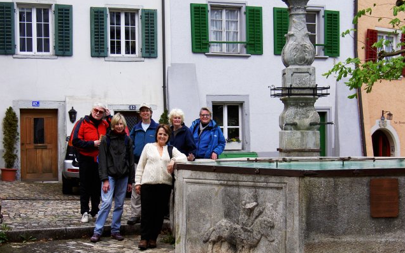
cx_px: 202
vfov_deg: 20.3
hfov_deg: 32.0
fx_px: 706
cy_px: 136
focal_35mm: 64
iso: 50
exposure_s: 1/160
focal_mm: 9.9
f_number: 3.8
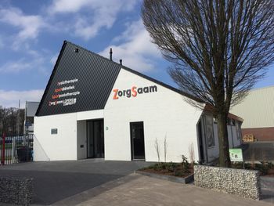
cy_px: 103
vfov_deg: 48.3
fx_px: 230
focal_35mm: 29
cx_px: 137
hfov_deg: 61.6
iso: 32
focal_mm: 4.15
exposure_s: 1/3049
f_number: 2.2
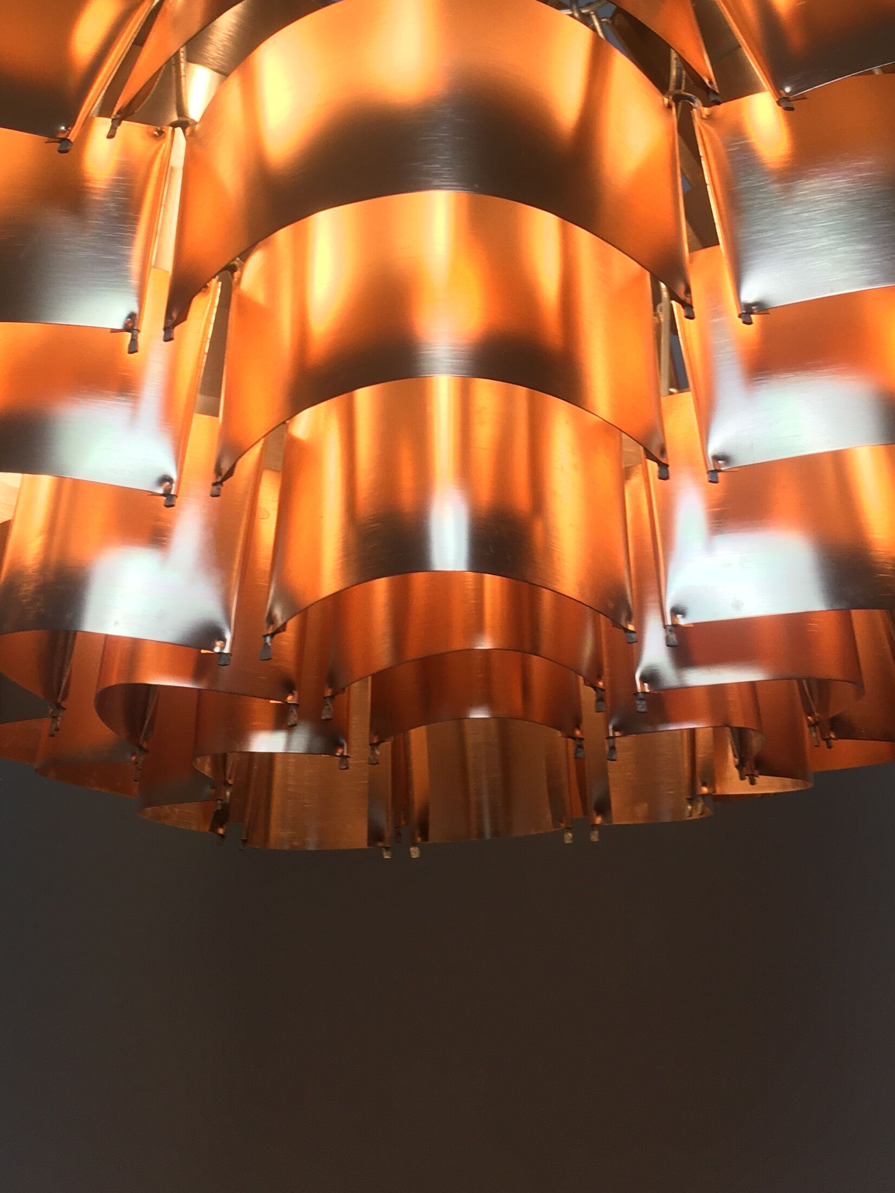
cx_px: 472
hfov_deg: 27.5
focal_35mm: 53
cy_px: 161
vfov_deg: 34.5
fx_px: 1827
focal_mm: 4.15
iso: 32
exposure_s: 1/100
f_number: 2.2
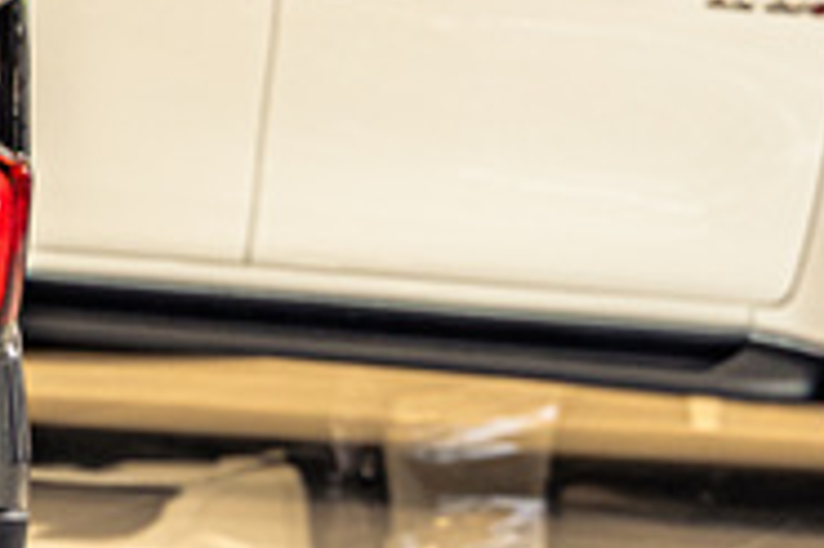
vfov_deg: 5.9
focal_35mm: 232
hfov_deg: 8.2
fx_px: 5305
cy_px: 178
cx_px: -1183
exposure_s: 1/125
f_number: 4.5
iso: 640
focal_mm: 42
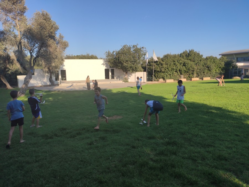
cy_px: 94
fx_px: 187
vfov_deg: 53.1
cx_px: 124
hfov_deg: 67.3
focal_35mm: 26
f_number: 1.75
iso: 112
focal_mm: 4.77
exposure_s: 1/2205
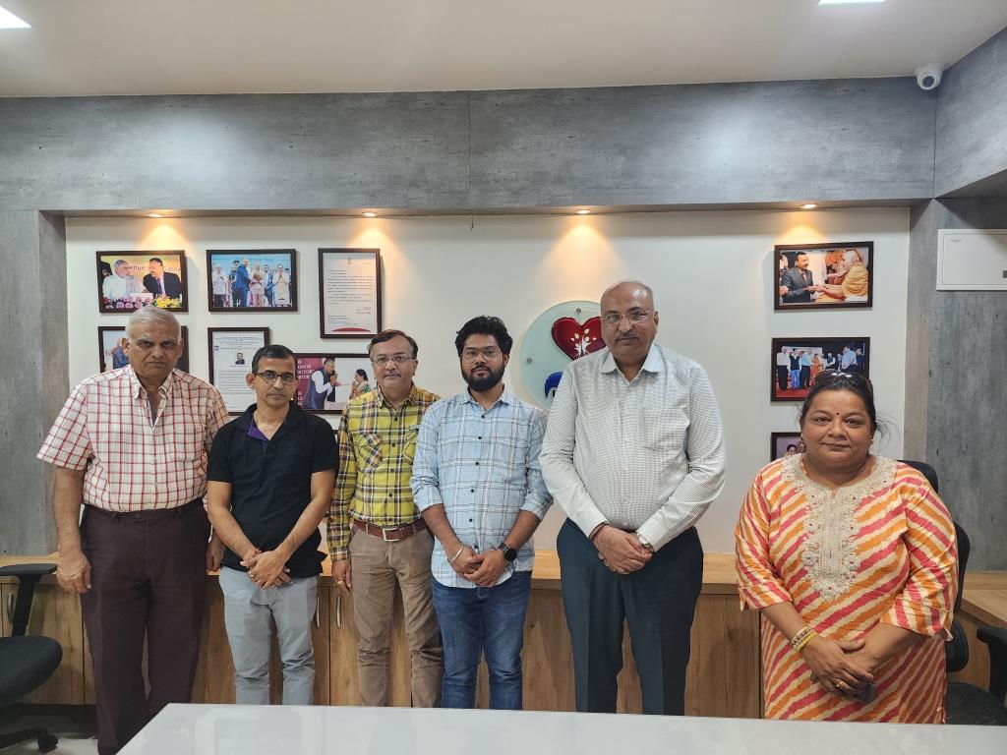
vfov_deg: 58.9
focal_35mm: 23
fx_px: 669
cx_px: 504
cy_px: 378
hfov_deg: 73.9
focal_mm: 6.4
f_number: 1.8
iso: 200
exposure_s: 1/100
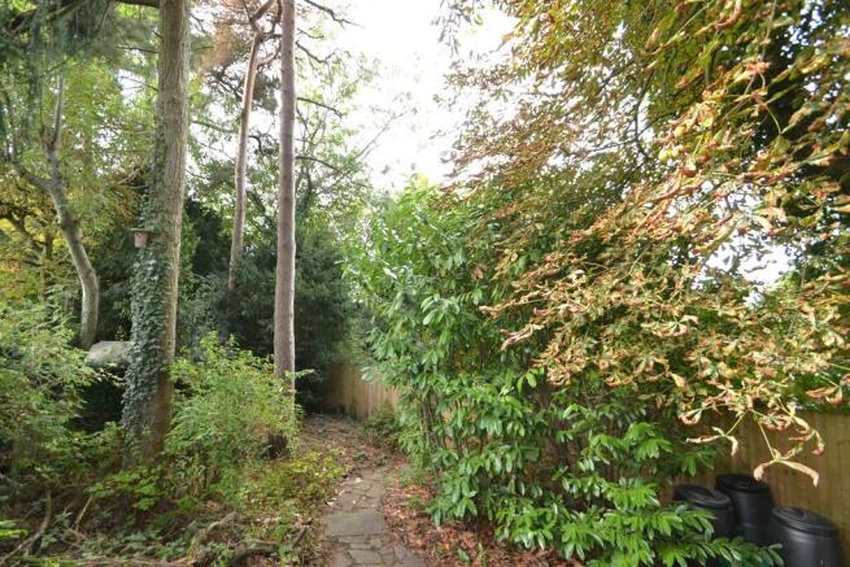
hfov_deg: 100.4
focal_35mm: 15
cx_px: 425
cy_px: 284
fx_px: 354
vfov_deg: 77.4
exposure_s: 1/125
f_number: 4
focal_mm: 10
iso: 400
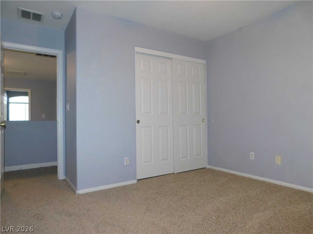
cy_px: 117
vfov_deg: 58.9
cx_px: 156
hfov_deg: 73.9
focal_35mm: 23
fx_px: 208
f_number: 3
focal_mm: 4
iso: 200
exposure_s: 1/30
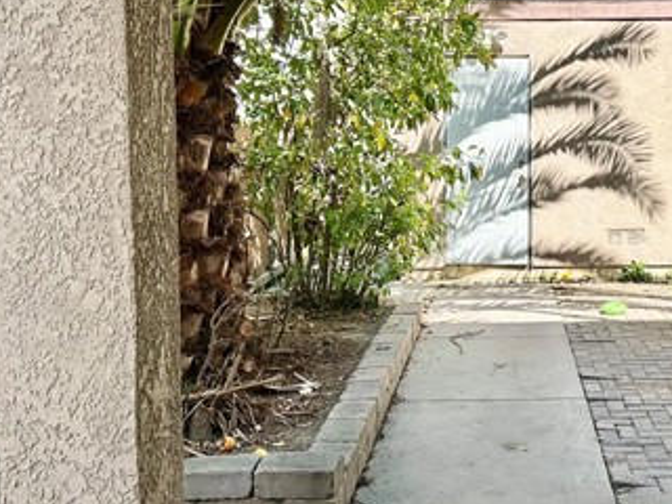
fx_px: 932
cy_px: 155
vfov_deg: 30.0
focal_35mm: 48
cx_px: 527
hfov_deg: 38.3
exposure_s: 1/2028
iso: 80
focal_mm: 6.86
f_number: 1.78
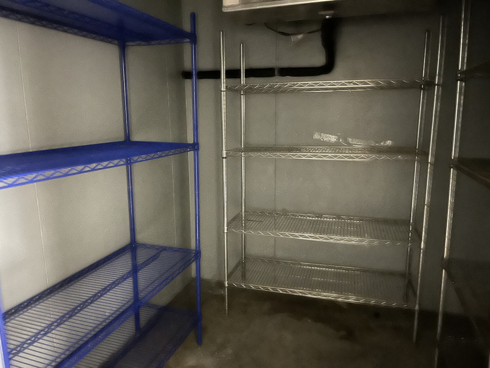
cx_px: 245
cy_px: 184
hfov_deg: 67.3
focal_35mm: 26
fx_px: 368
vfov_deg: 53.1
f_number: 1.6
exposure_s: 1/2
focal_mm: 5.1
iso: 1250
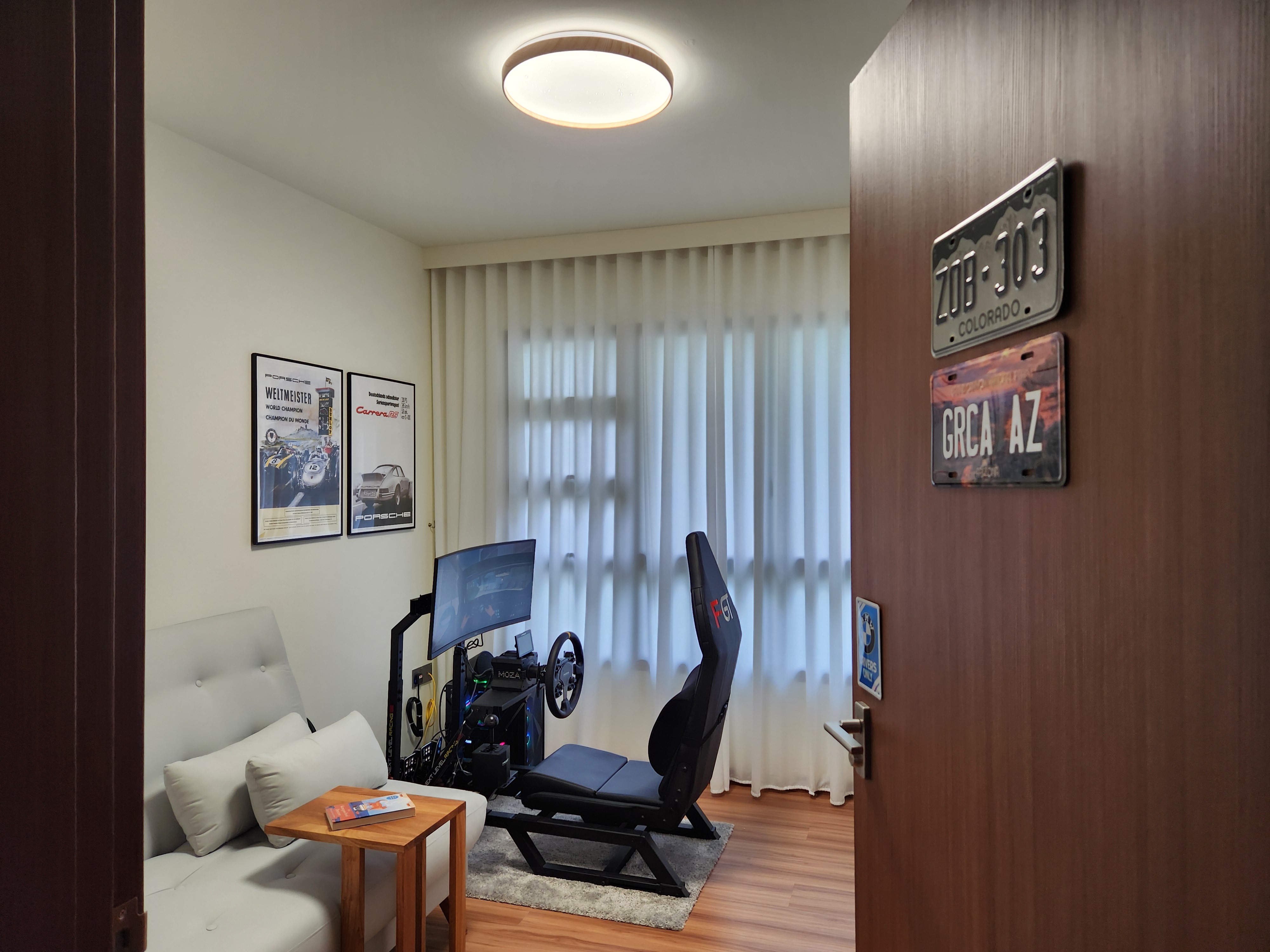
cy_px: 476
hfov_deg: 73.9
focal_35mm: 23
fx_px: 844
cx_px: 635
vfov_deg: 58.9
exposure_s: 1/180
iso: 100
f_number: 1.8
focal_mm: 5.4
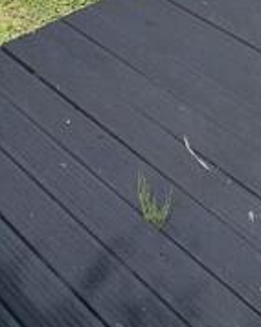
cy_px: -307
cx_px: 57
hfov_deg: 20.7
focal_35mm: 73
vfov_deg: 18.4
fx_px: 706
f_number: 2.2
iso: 50
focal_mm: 2.2
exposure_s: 1/1420
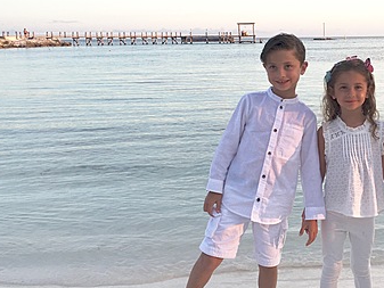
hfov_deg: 33.4
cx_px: 332
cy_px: 133
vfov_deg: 26.6
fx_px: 610
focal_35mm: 55
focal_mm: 4.15
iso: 25
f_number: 2.2
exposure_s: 1/120
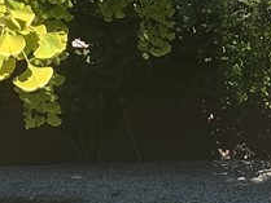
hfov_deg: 13.4
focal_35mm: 142
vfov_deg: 10.4
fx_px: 1112
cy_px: 212
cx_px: 351
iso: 25
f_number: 1.8
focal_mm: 3
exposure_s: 1/1342
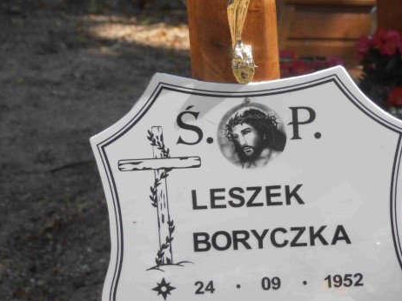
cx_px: 262
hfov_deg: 8.6
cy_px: 208
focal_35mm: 230
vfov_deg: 6.5
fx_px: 2670
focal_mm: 29.44
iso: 80
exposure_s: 1/250
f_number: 5.9
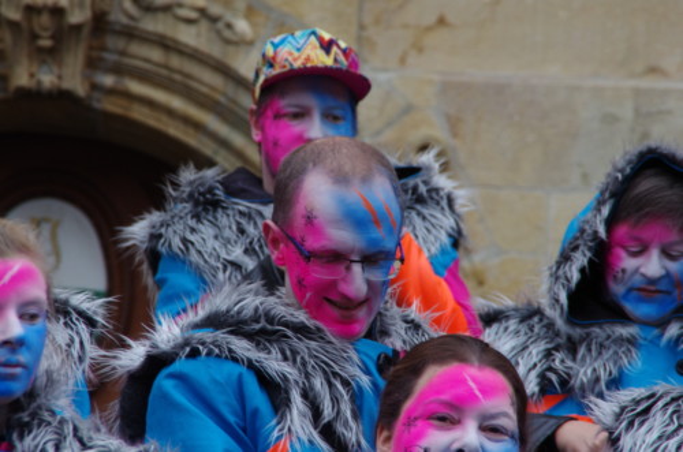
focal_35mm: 300
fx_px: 5679
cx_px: 342
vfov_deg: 4.6
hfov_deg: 6.9
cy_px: 226
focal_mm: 200
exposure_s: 1/250
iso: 800
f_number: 10
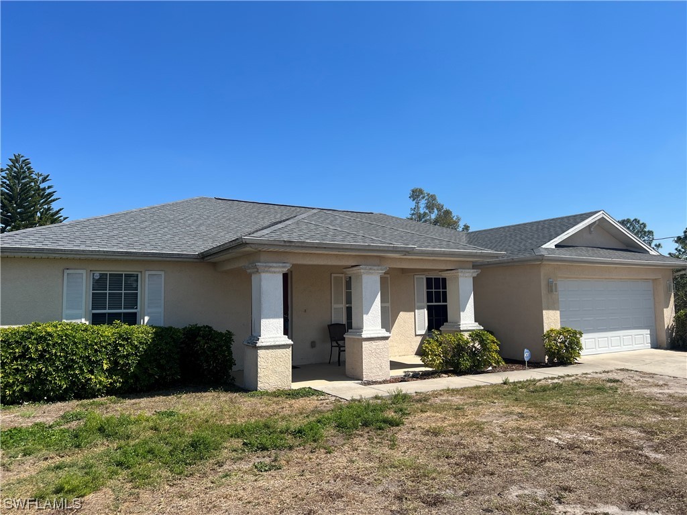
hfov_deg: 67.3
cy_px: 258
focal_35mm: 26
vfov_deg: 53.1
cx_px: 344
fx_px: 516
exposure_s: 1/4444
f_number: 1.5
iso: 50
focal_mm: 5.7
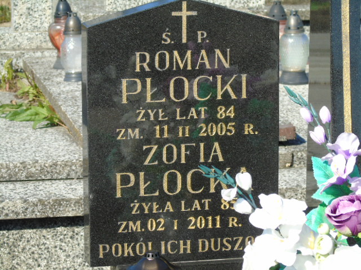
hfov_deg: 12.2
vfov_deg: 9.2
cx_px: 180
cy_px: 135
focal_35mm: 162
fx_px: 1689
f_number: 4.9
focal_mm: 29
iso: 80
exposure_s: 1/250
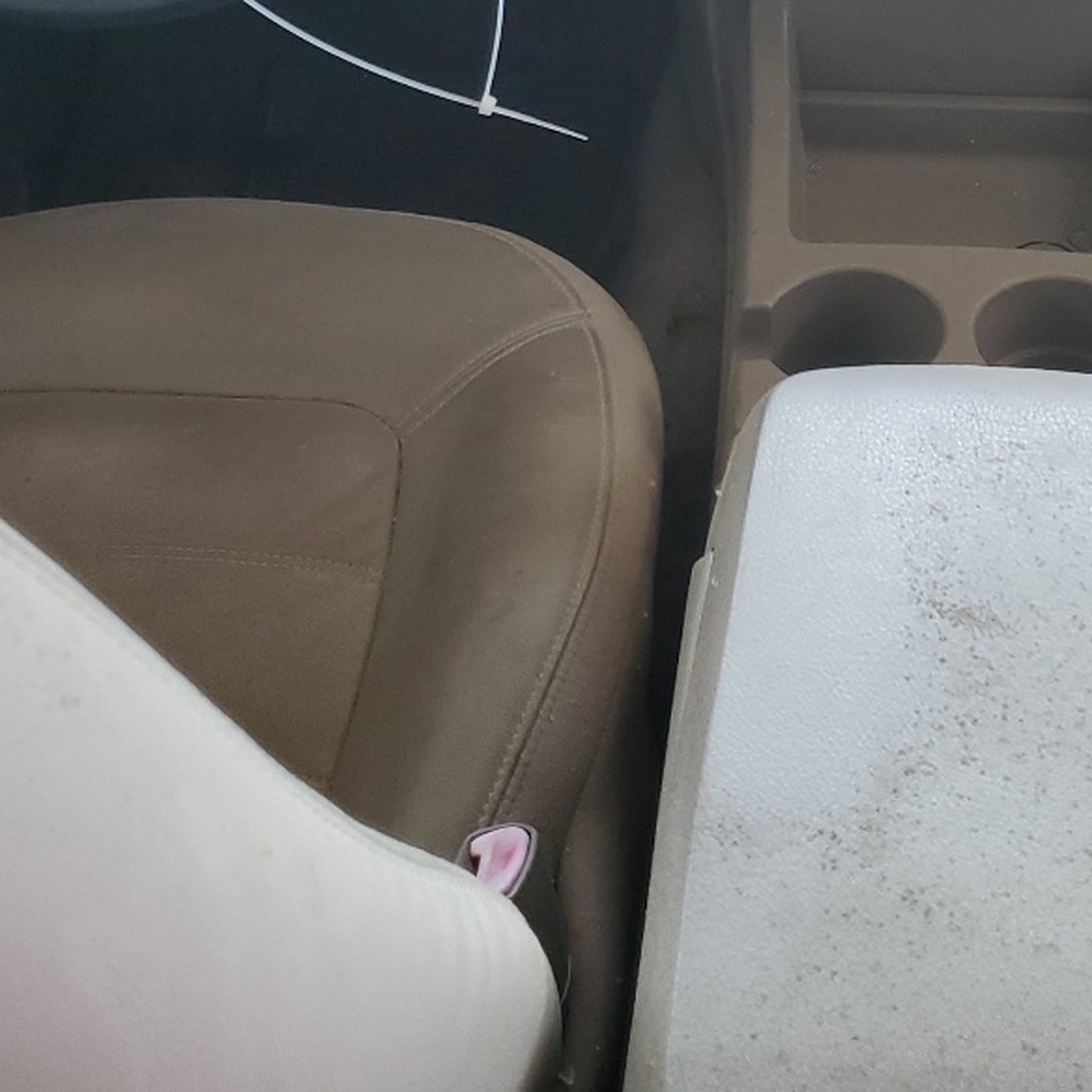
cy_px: 105
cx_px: 860
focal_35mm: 63
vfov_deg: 26.4
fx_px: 2248
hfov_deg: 26.8
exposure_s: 1/120
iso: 65
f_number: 1.5
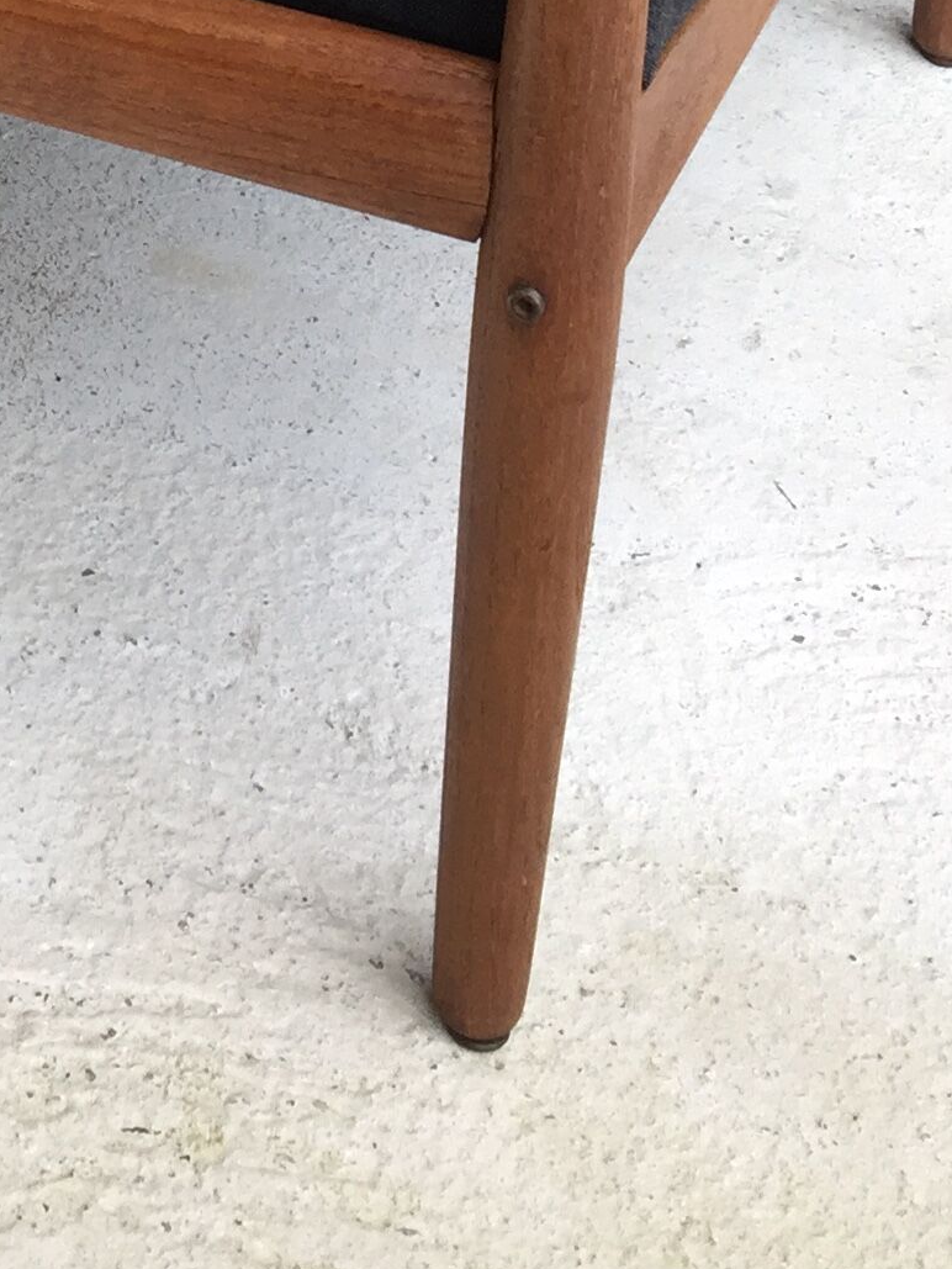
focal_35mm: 92
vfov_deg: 19.1
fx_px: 3373
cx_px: -252
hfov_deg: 15.4
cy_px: -540
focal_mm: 4.15
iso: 50
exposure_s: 1/100
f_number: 2.2
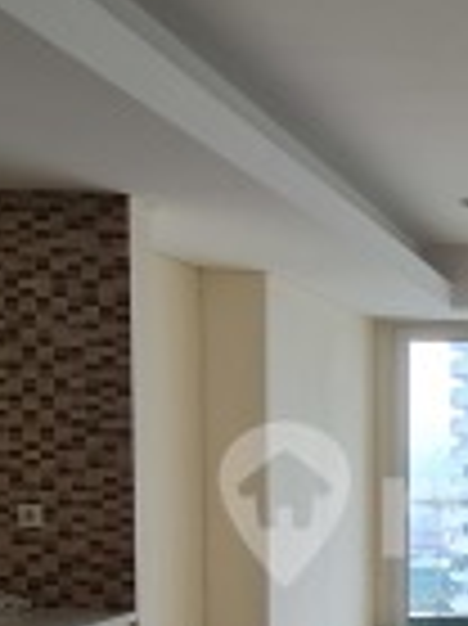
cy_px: 504
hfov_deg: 27.2
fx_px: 776
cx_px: 632
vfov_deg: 41.9
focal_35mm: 43
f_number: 2.2
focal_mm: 2.2
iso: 64
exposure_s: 1/153
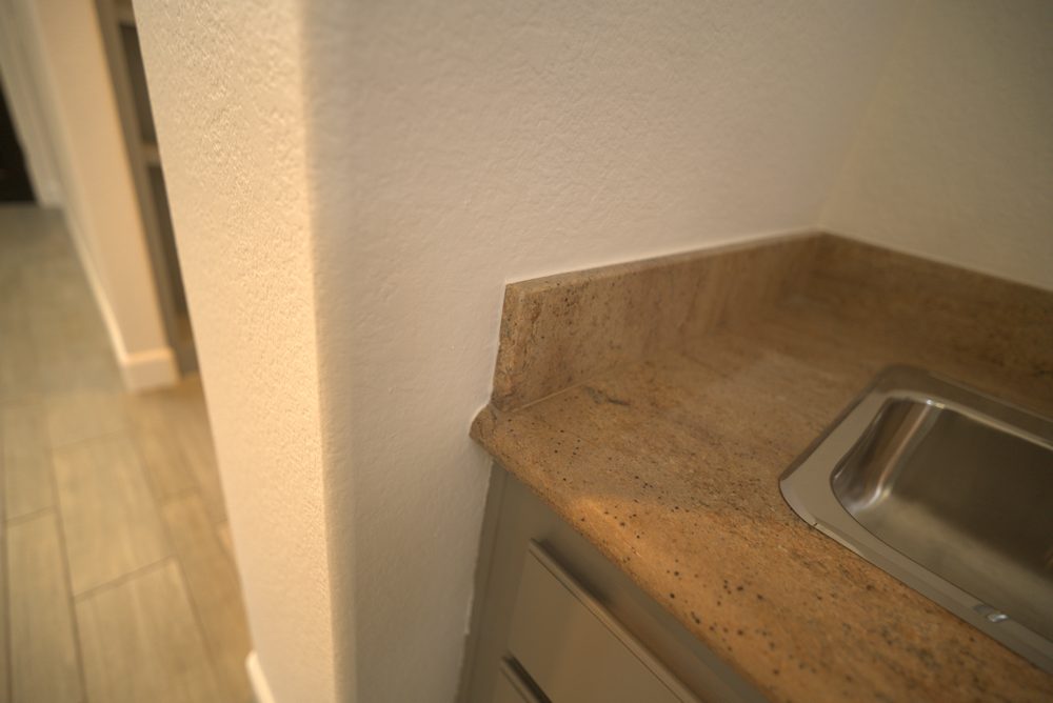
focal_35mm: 16
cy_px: 352
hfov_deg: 96.7
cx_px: 526
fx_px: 468
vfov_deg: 73.8
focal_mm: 16
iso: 500
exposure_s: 1/200
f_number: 1.8
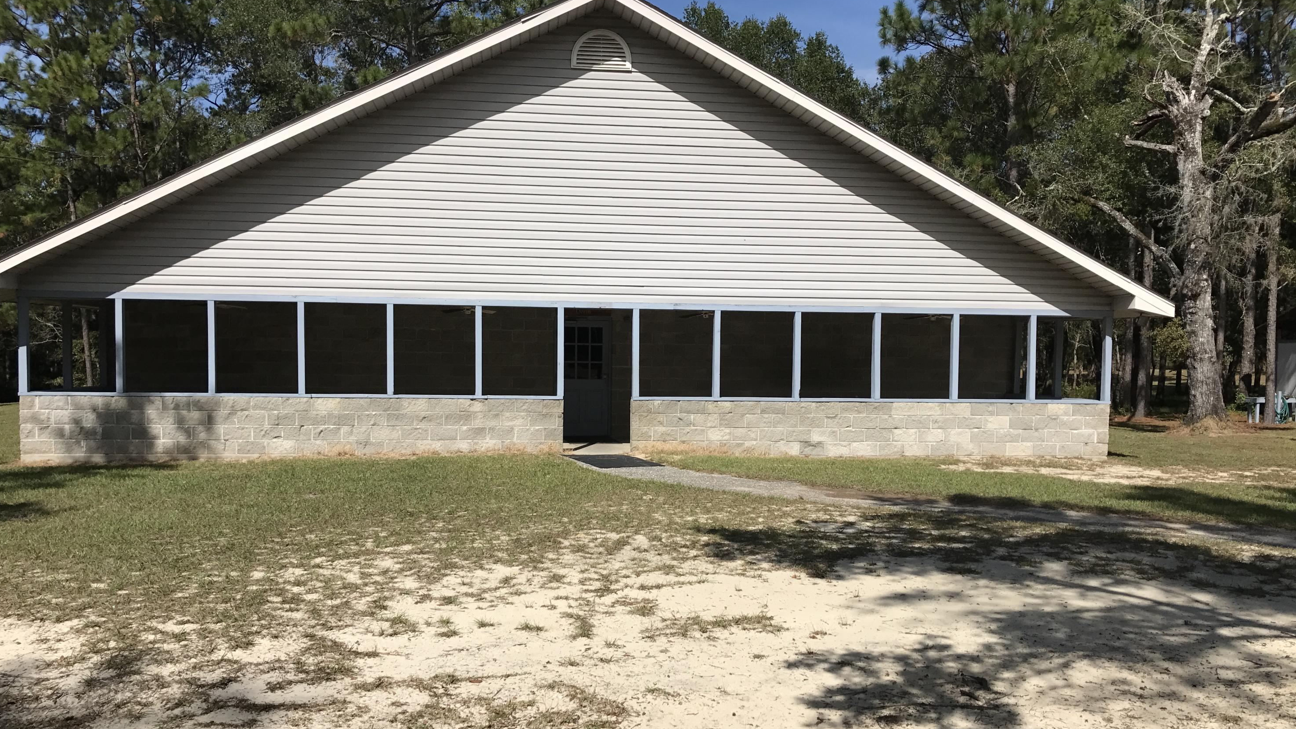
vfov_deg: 37.7
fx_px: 1065
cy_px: 410
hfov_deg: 62.6
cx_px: 638
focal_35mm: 31
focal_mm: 3.99
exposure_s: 1/4000
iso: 20
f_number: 1.8
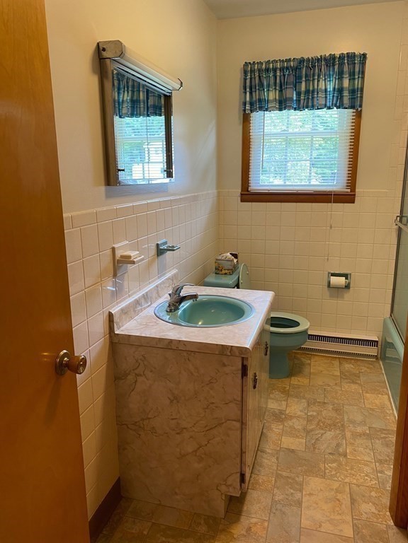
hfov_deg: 53.1
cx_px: 204
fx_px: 409
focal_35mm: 26
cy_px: 272
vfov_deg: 67.3
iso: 100
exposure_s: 1/60
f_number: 1.8
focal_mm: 4.25
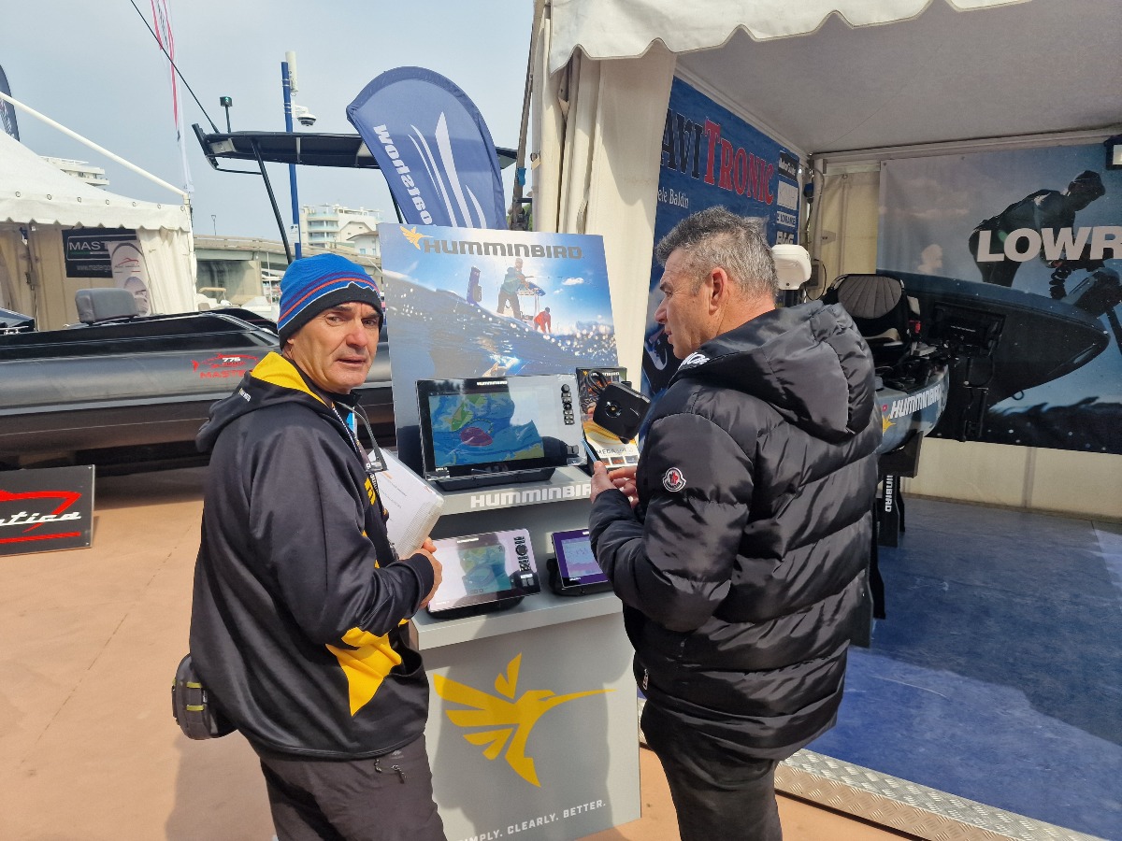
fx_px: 745
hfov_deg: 73.9
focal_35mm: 23
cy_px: 420
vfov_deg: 58.9
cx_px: 561
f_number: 1.8
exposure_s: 1/1152
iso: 50
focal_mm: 6.4
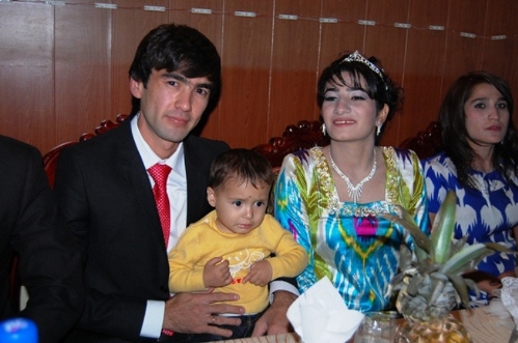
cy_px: 172
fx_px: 603
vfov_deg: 31.8
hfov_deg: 46.5
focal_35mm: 42
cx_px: 259
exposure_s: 1/60
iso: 400
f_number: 4.2
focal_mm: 28
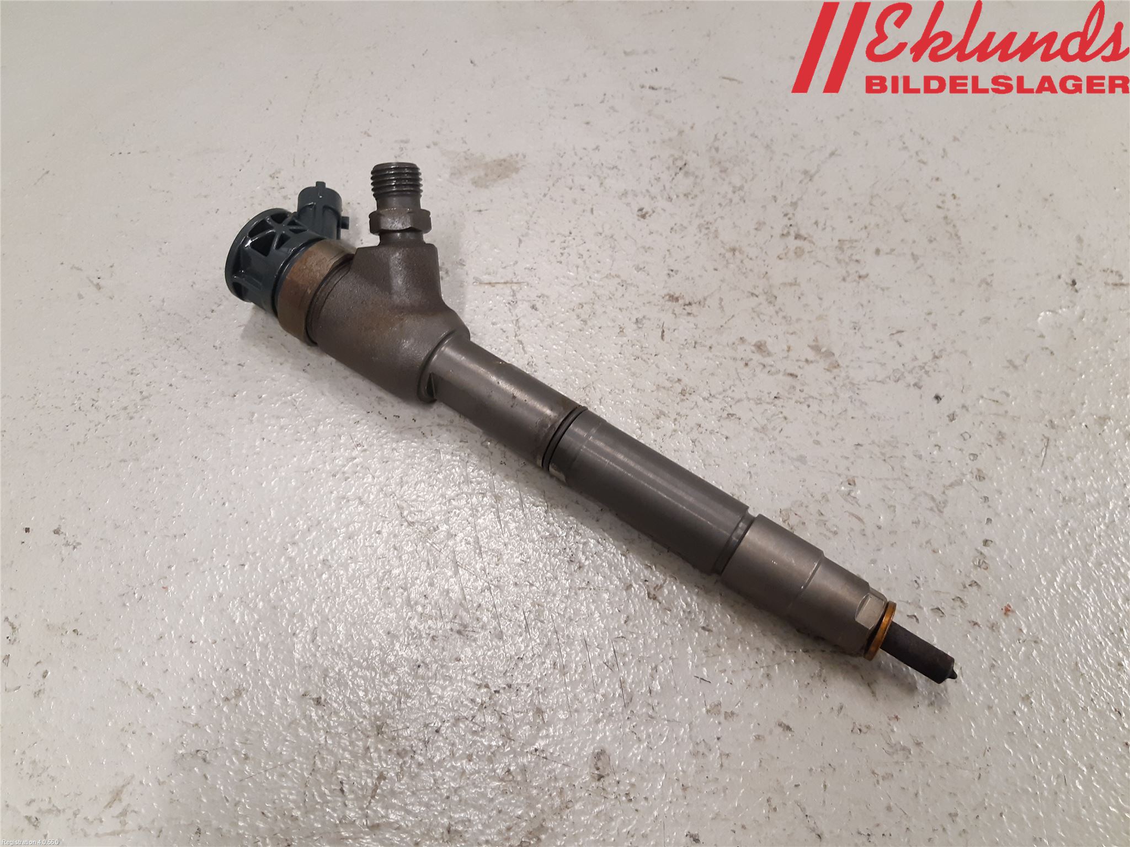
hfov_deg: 67.3
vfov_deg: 53.1
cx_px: 565
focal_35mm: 26
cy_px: 424
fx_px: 849
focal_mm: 3.93
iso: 200
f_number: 1.7
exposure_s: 1/50
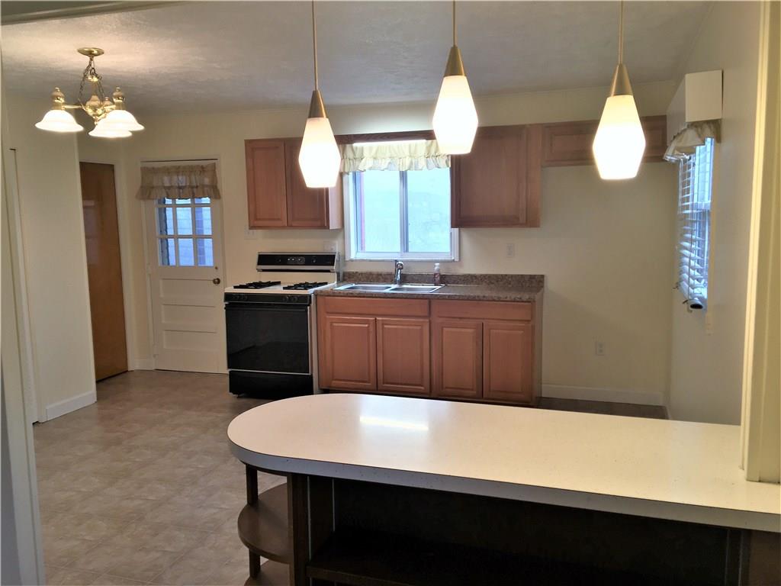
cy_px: 293
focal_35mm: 29
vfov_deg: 48.2
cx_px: 390
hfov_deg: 61.7
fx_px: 654
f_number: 2.2
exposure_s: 1/30
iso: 40
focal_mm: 4.15
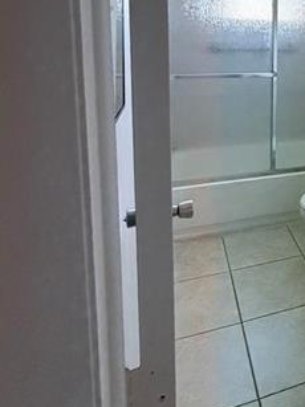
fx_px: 411
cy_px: 74
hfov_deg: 33.5
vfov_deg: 49.2
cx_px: 361
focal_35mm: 35
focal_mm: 2.22
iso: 125
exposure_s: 1/120
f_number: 2.2
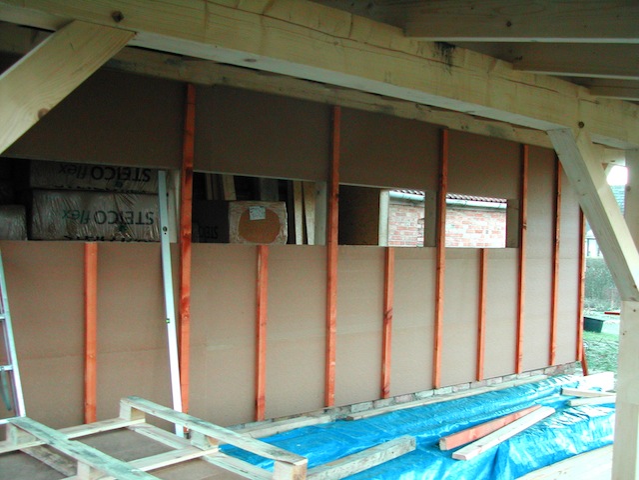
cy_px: 240
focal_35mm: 38
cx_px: 320
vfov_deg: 37.7
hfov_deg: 49.0
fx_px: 701
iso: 249
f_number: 2.8
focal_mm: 8
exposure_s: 1/3.6
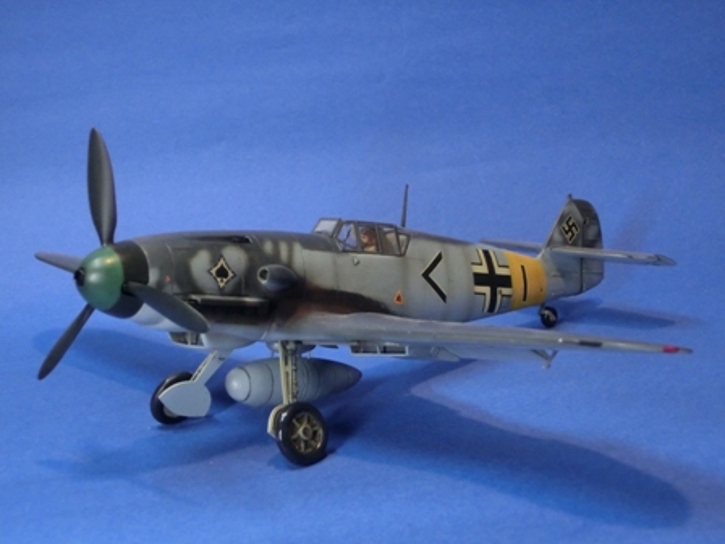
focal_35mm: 69
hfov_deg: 28.2
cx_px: 362
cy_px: 272
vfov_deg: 21.3
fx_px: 1445
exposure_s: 1/60
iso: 800
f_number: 4.8
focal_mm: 12.29
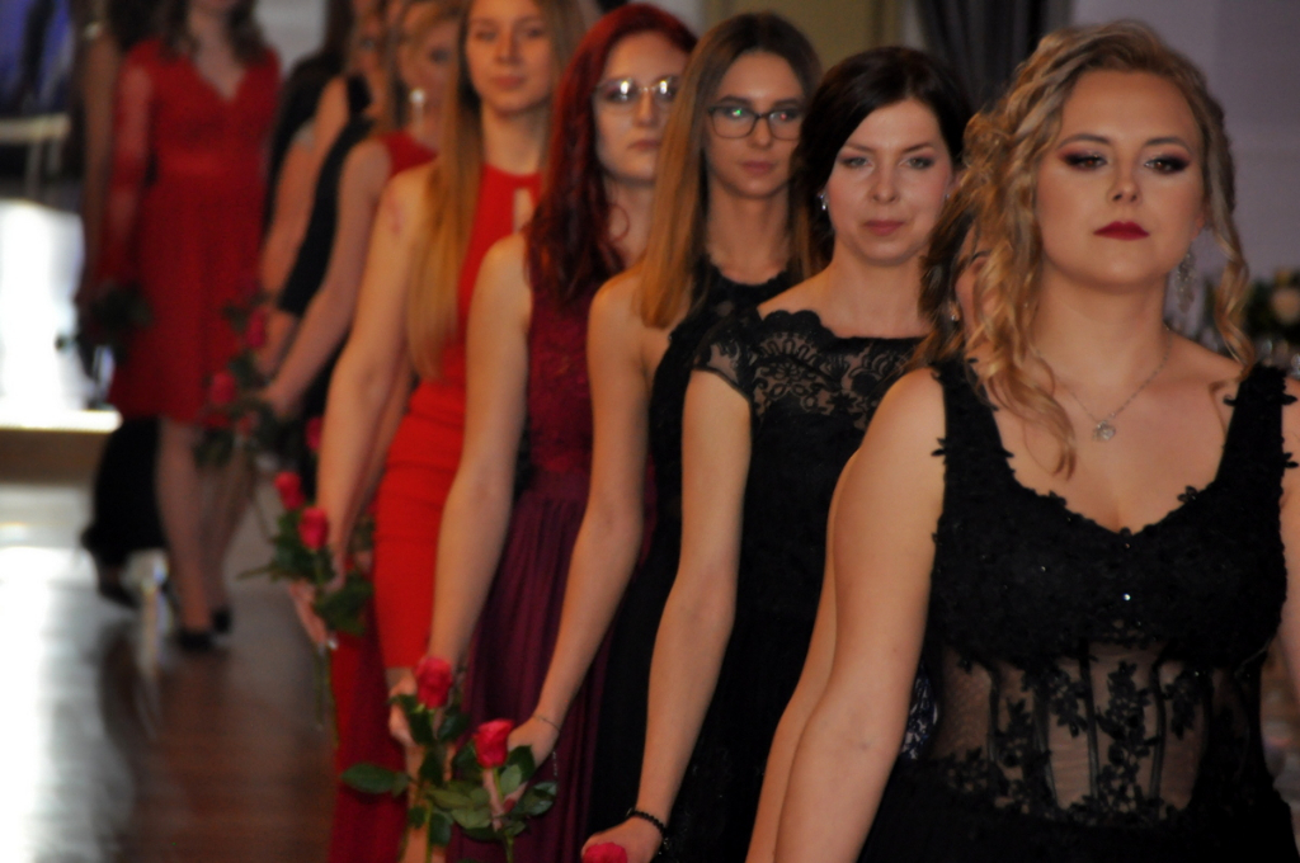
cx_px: 650
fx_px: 10819
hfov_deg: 6.9
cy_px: 432
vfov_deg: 4.6
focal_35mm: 300
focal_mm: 200
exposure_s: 1/60
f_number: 6.3
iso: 800
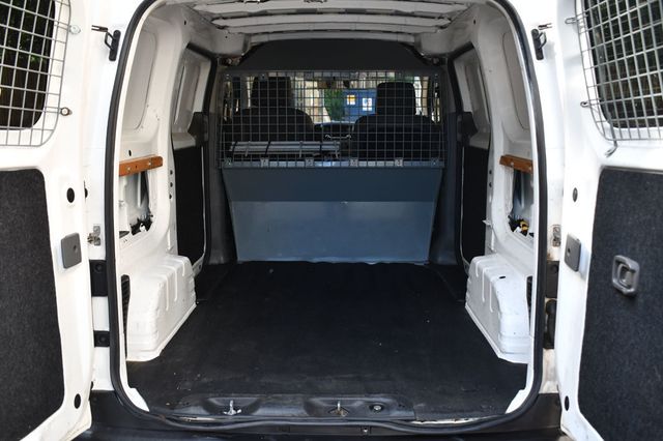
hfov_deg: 55.8
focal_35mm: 34
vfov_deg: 38.8
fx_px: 626
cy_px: 220
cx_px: 332
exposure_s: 1/250
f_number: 5
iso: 400
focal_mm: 23
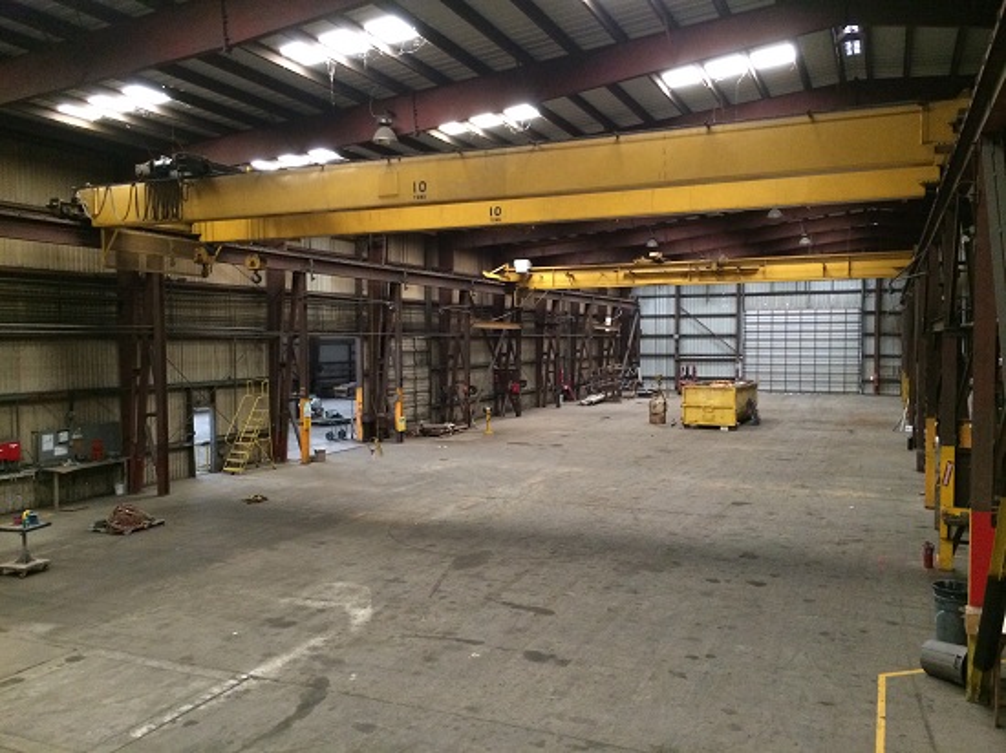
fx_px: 842
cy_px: 376
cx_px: 503
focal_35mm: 29
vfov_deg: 48.2
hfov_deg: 61.7
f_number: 2.2
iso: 400
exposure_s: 1/15
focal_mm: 4.15
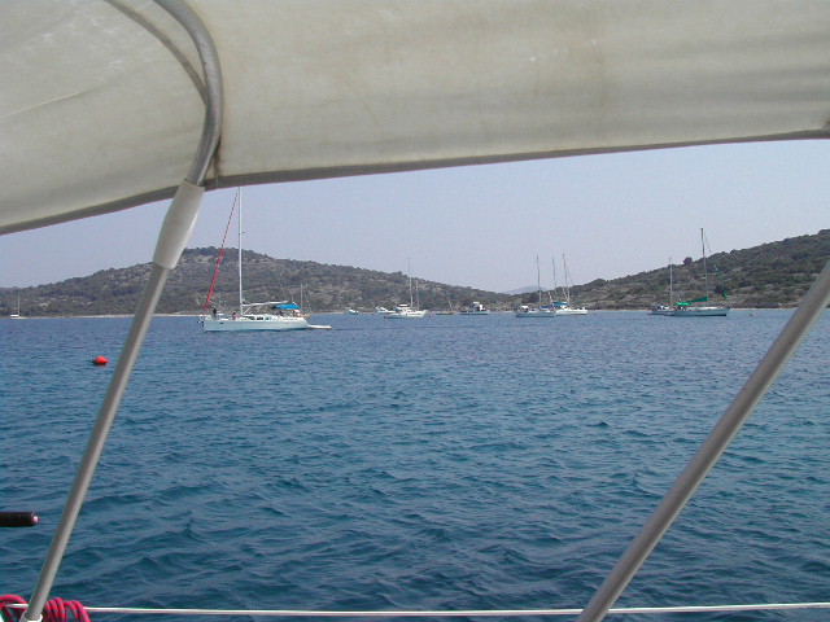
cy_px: 311
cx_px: 415
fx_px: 911
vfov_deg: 37.7
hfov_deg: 49.0
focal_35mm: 38
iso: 100
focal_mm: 8
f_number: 7.6
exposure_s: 1/267
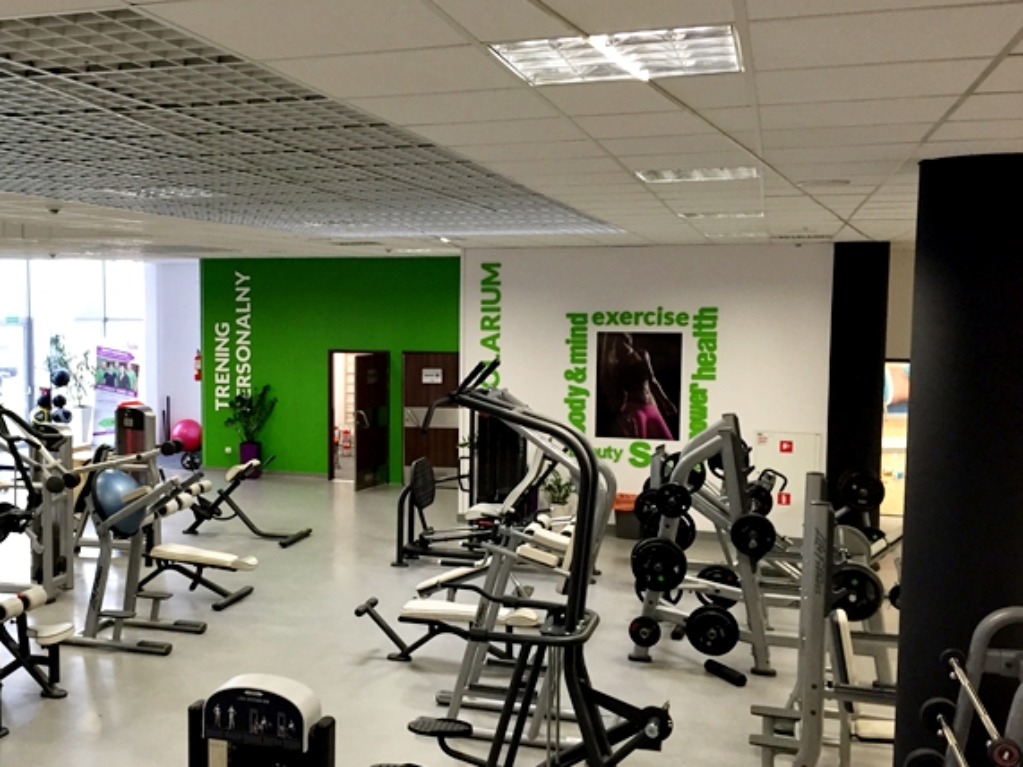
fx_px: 1123
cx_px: 357
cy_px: 392
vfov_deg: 37.7
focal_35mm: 38
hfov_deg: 48.3
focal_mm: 4.15
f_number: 2.2
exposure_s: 1/33
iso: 160
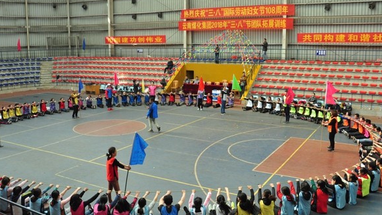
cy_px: 108
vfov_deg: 33.7
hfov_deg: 56.6
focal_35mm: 35
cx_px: 179
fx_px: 355
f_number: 6.3
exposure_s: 1/250
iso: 560
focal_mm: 18
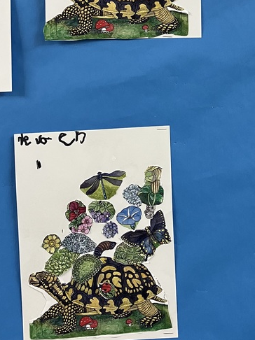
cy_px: 52
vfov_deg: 31.6
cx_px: 221
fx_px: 580
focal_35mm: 59
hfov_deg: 24.2
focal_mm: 3.99
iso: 100
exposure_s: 1/59
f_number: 1.8
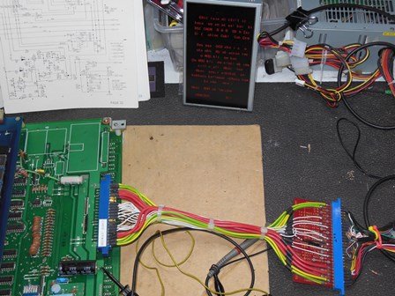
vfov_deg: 29.1
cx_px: 198
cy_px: 148
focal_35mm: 50
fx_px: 571
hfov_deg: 38.2
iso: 200
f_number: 4
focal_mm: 8.9
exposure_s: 1/60
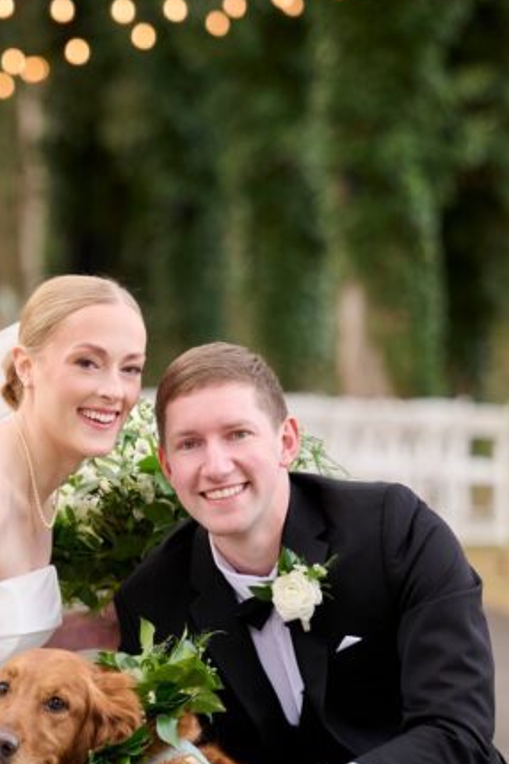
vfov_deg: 7.7
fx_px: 5683
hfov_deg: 5.1
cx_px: -20
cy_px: 468
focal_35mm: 268
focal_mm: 115
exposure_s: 1/640
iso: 640
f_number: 3.2
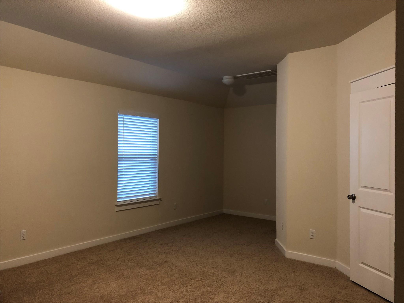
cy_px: 152
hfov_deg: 63.4
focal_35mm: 28
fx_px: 327
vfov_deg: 49.7
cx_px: 202
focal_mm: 4
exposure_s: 1/15
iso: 100
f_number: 1.8
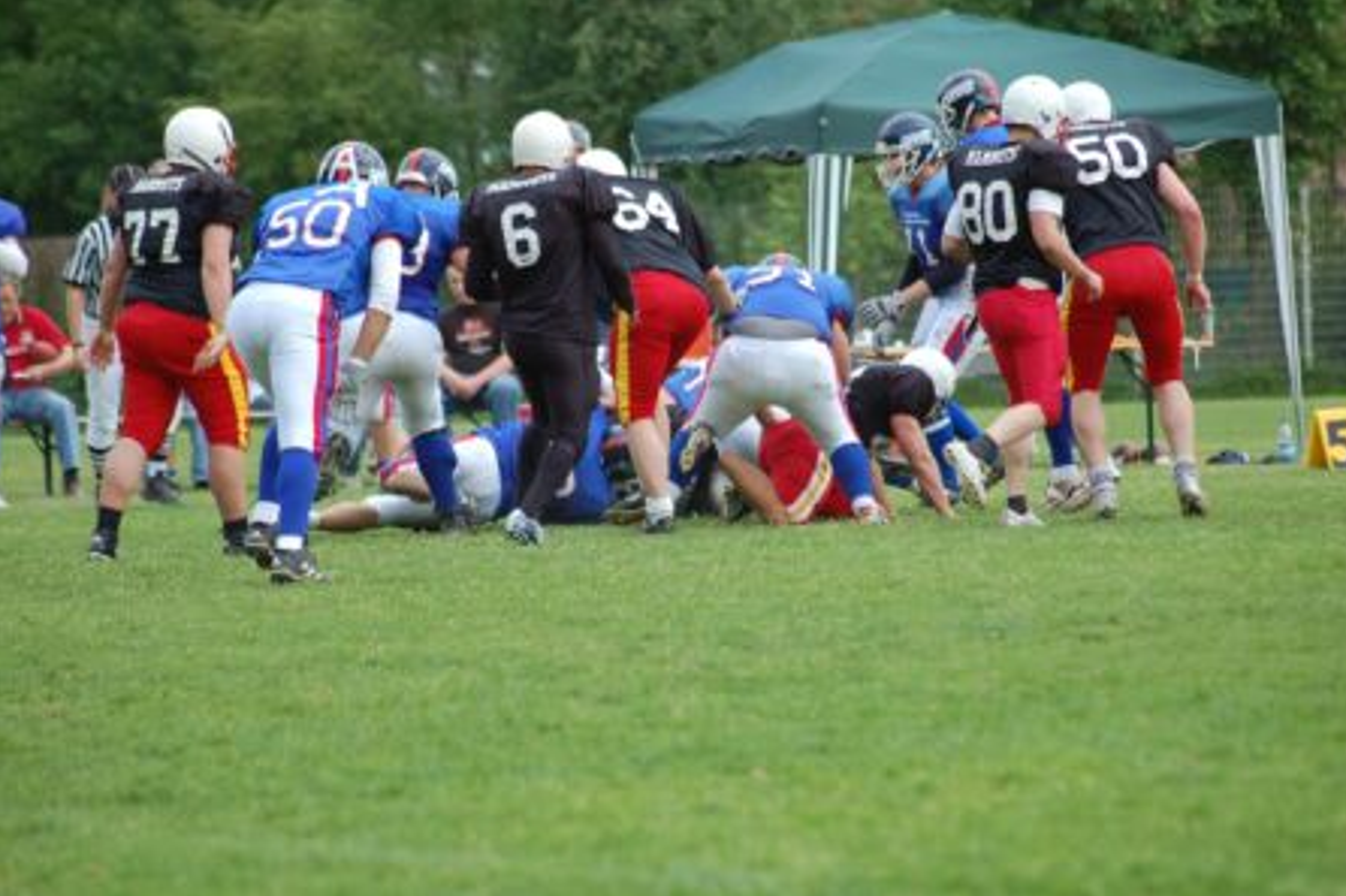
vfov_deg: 4.6
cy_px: 446
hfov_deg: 7.0
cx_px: 678
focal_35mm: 297
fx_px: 11081
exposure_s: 1/800
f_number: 5
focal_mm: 195
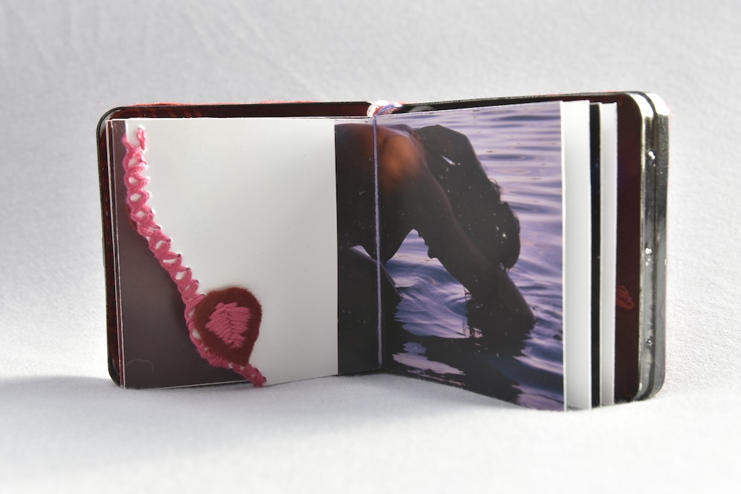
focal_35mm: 48
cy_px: 247
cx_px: 370
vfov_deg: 28.1
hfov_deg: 41.1
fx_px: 988
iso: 320
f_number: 8
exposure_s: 1/40
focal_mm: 32
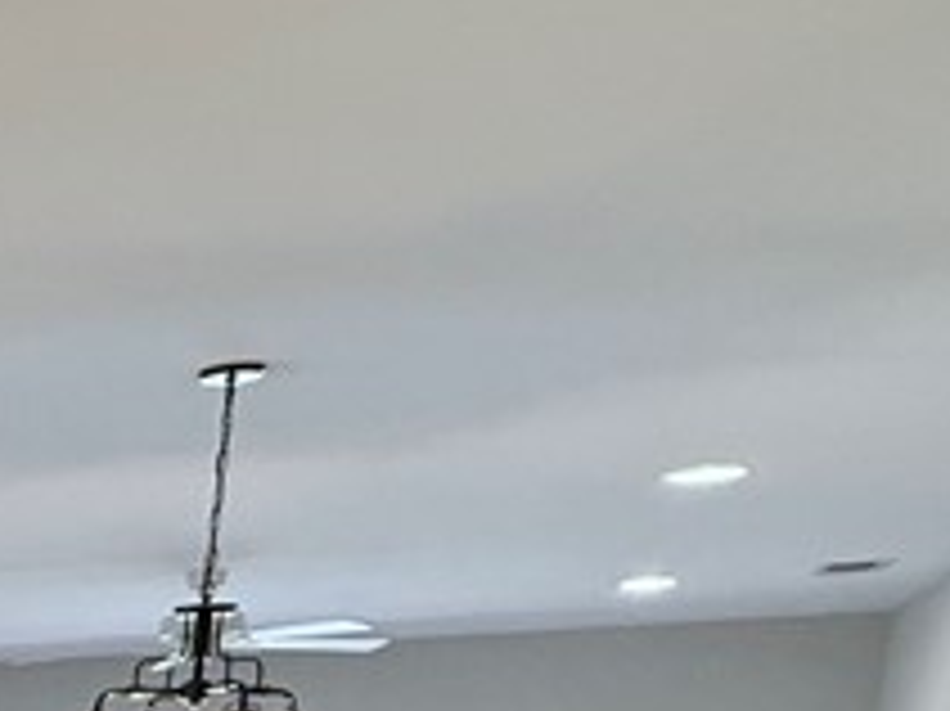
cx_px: -968
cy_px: 1184
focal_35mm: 68
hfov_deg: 18.4
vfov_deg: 18.2
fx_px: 1865
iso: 400
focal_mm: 2.22
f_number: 2.2
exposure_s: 1/120
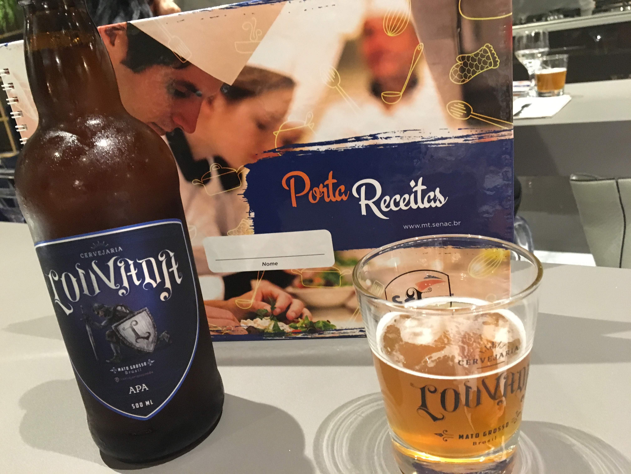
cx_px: 316
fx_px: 529
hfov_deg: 61.7
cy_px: 237
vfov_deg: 48.2
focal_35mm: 29
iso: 250
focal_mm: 4.15
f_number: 2.2
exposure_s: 1/15
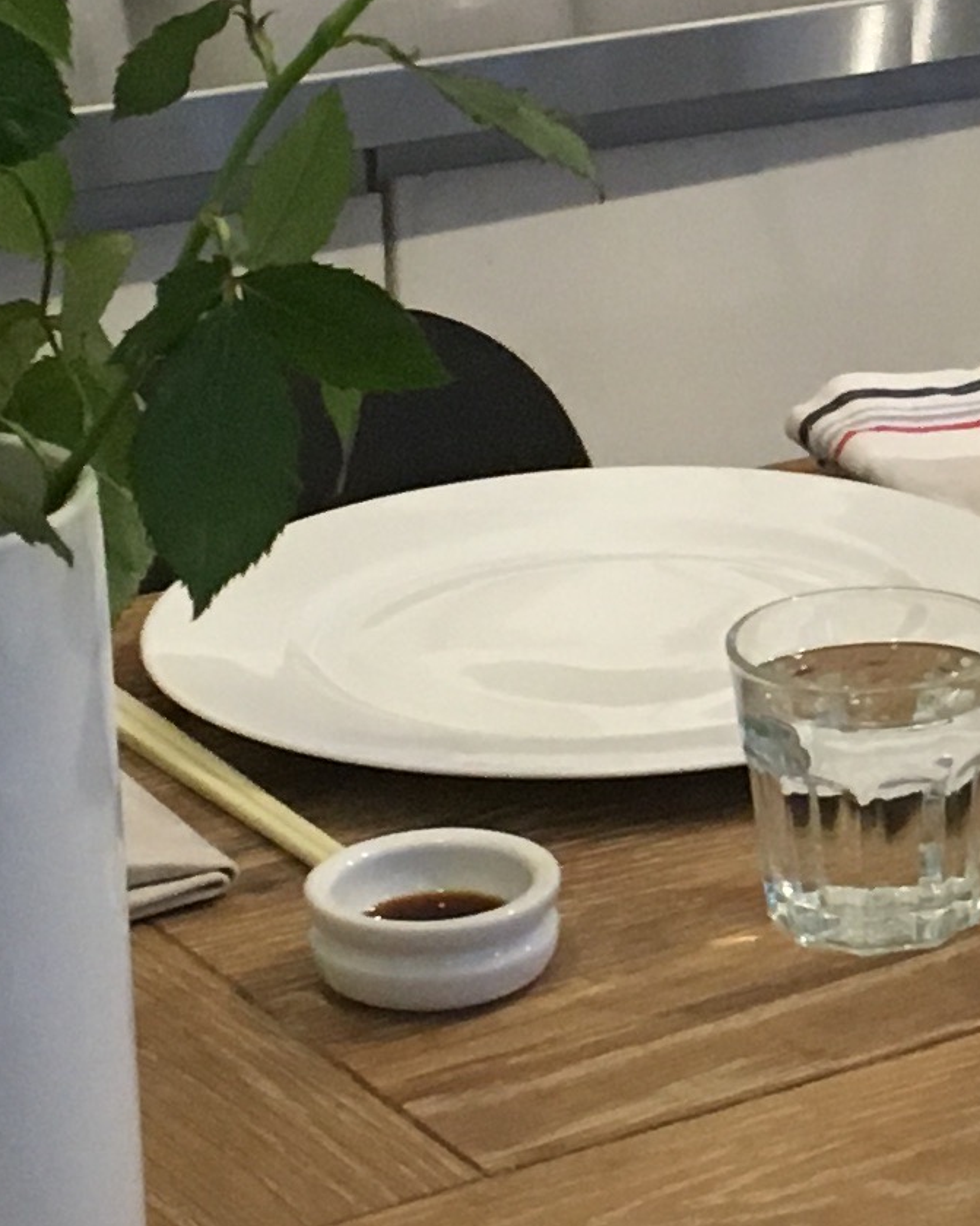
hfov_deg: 10.9
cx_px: 1525
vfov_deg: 14.1
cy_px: 405
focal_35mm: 136
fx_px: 4932
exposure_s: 1/33
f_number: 2.2
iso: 160
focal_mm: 4.15
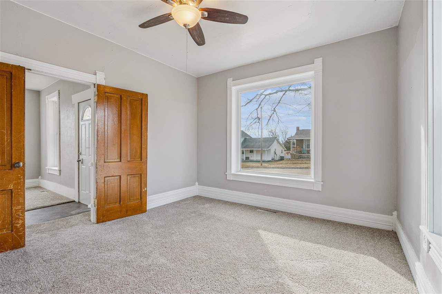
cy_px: 147
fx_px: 196
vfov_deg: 73.7
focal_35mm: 16
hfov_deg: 96.7
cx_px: 221
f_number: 11
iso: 800
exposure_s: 1/60
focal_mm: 16
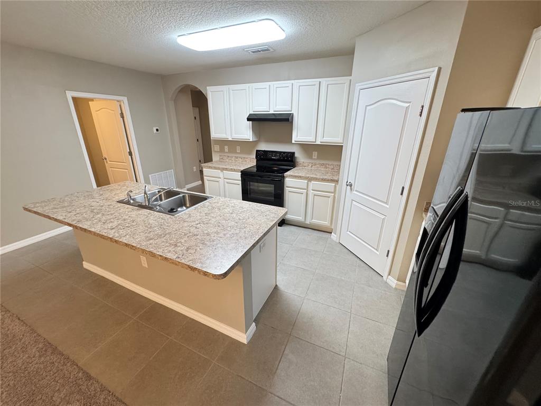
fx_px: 219
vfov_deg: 85.7
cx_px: 270
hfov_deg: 102.1
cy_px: 203
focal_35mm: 14
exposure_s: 1/60
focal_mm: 2.22
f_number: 2.2
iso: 320
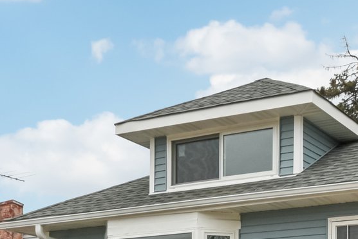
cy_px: 250
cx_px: 267
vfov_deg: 18.4
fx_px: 715
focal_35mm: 72
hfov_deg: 27.7
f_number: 8
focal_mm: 13
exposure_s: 1/640
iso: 400
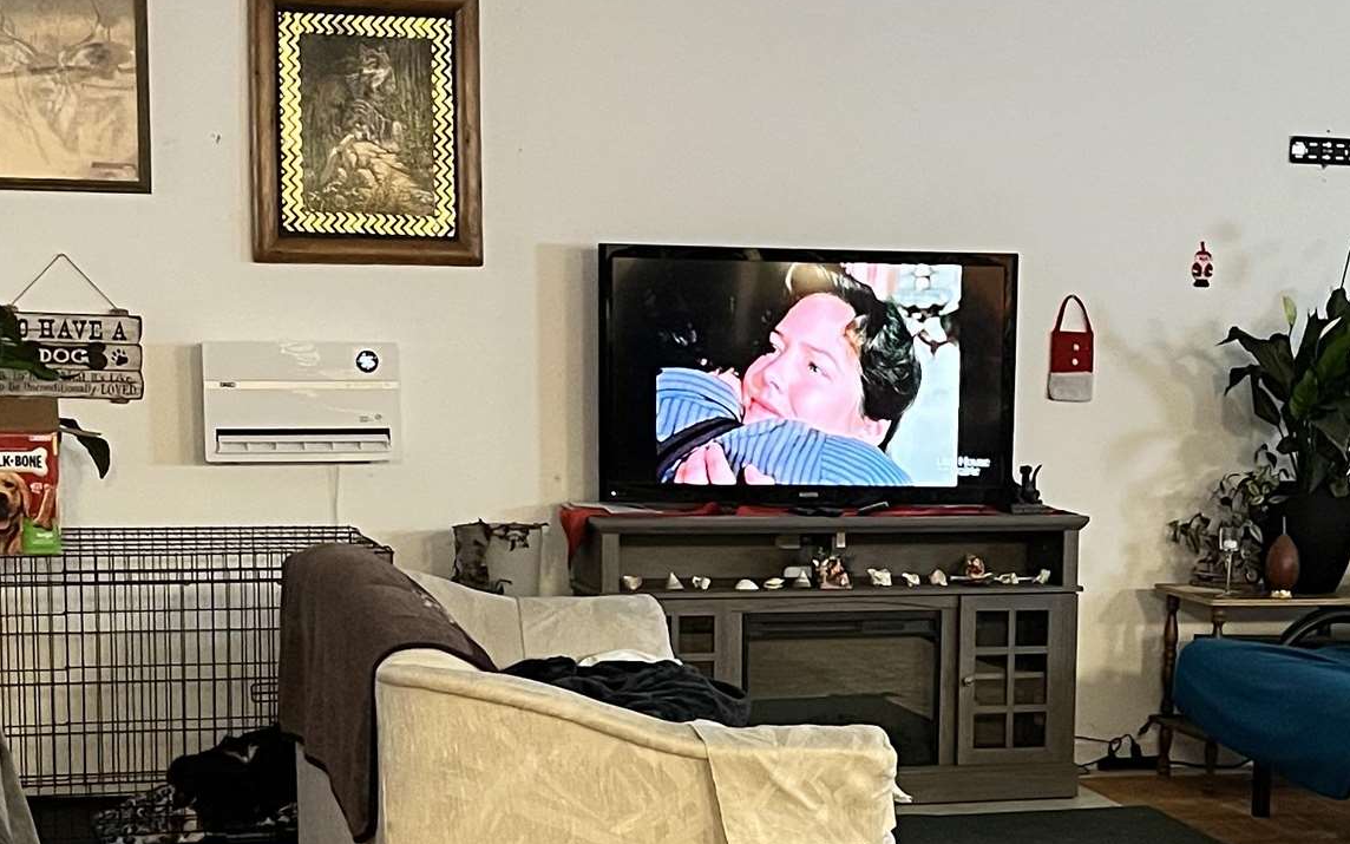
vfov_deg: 17.5
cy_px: 687
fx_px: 2723
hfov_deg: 27.6
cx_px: 920
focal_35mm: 74
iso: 500
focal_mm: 5.1
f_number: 1.6
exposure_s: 1/33
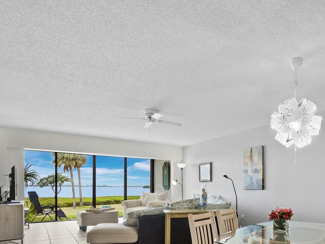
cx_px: 235
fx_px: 244
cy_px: 181
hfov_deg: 64.2
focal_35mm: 26
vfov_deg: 51.1
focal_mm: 7
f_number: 11
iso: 400
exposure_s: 1/4
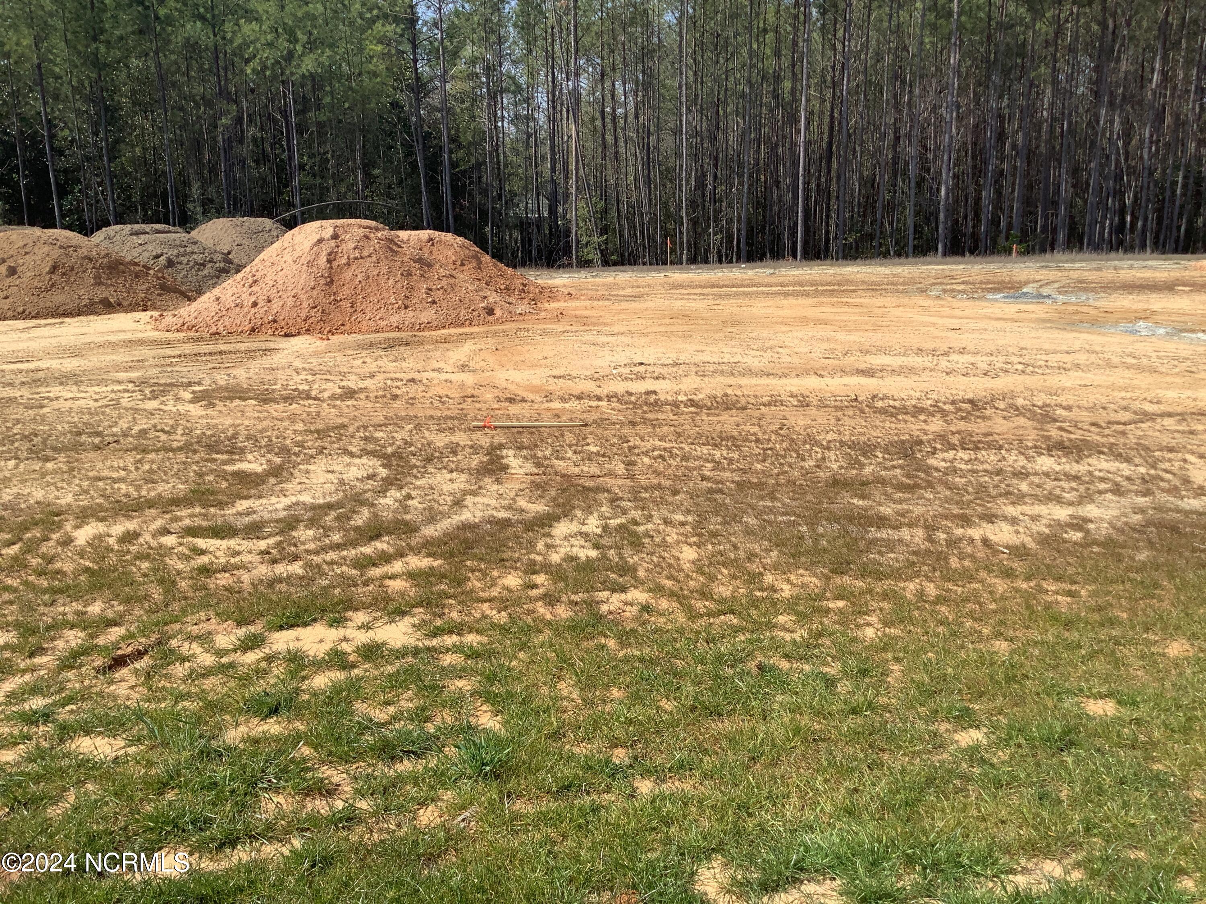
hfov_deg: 58.4
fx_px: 1080
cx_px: 603
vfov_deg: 45.4
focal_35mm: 31
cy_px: 452
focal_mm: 3.3
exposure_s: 1/1181
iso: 25
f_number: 2.4
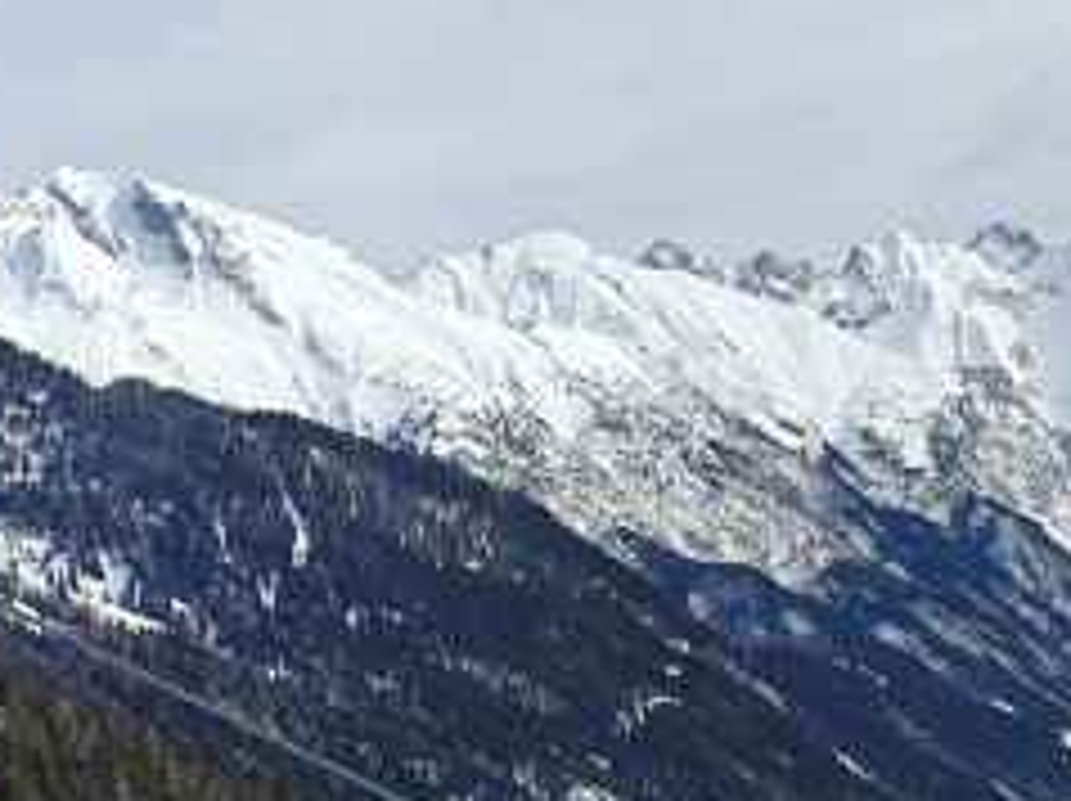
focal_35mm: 112
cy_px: 850
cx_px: 940
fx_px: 3462
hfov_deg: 17.4
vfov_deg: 13.0
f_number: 2.4
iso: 50
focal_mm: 4.32
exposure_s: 1/1692
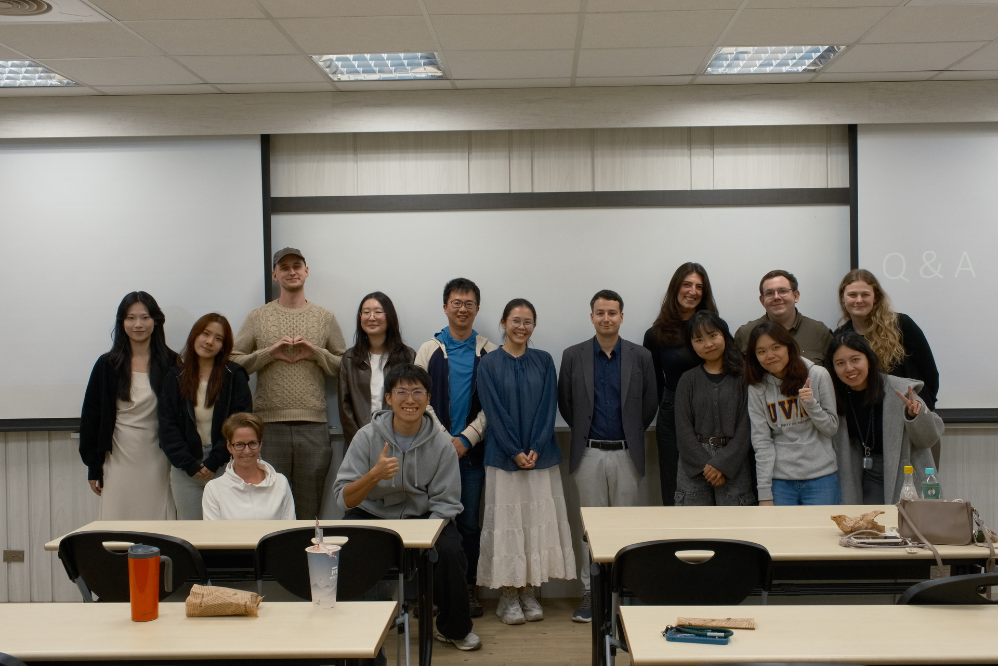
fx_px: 1081
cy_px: 333
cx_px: 499
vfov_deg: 34.2
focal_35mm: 39
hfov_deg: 49.6
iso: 1600
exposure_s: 1/80
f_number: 9
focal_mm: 25.9
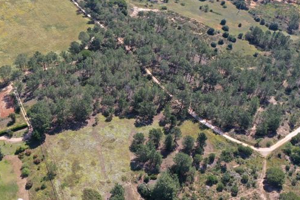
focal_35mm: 40
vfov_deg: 33.3
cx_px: 114
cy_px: 112
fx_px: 333
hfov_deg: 48.1
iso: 100
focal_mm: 10.26
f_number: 5
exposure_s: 1/320
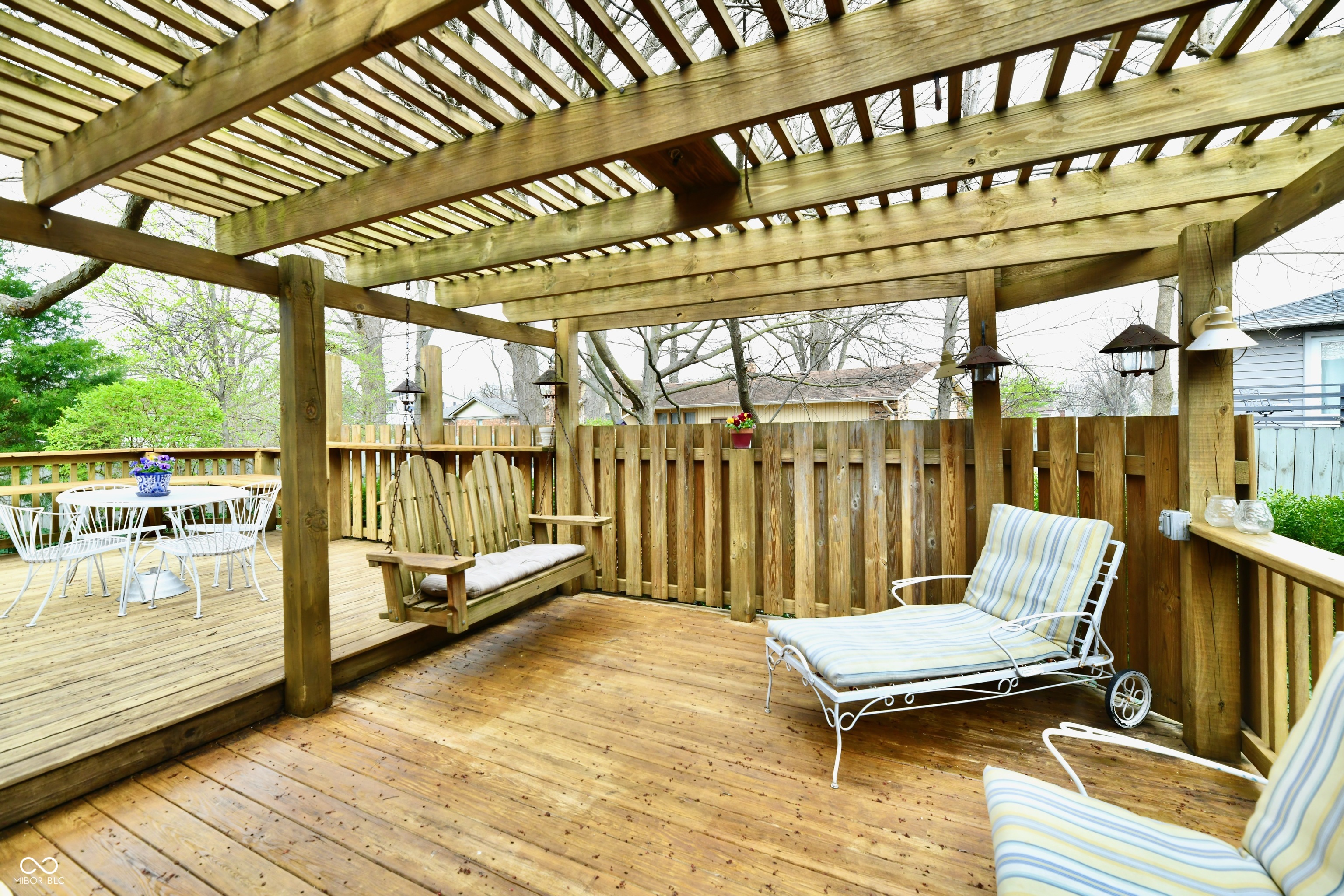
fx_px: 523
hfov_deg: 104.3
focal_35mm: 14
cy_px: 448
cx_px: 672
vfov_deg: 81.2
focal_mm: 14
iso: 640
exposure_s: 1/160
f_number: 6.3
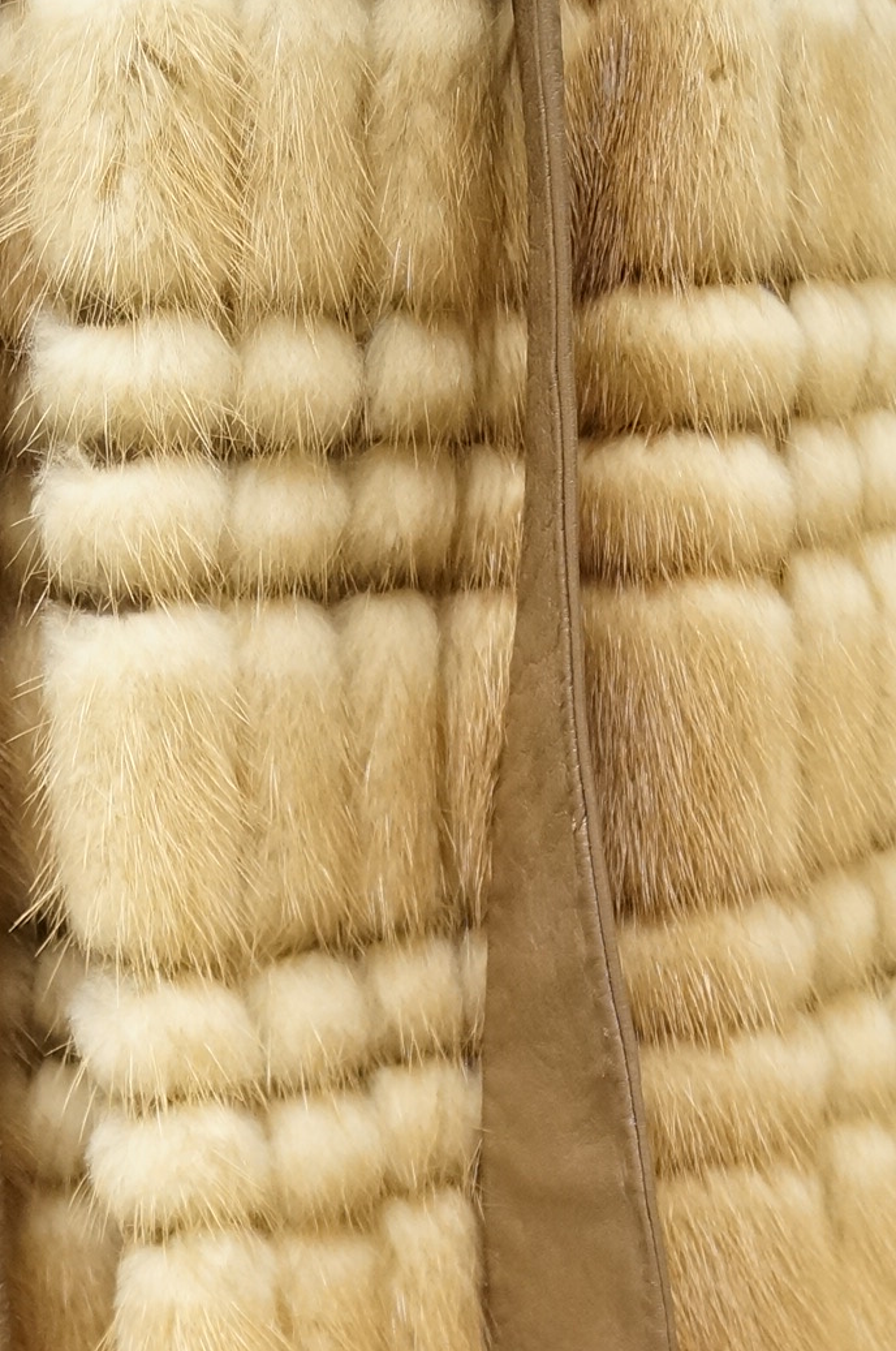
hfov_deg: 15.8
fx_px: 3184
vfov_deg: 23.4
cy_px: 1175
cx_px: 99
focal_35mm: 85
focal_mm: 24
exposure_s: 1/60
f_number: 4
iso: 1250
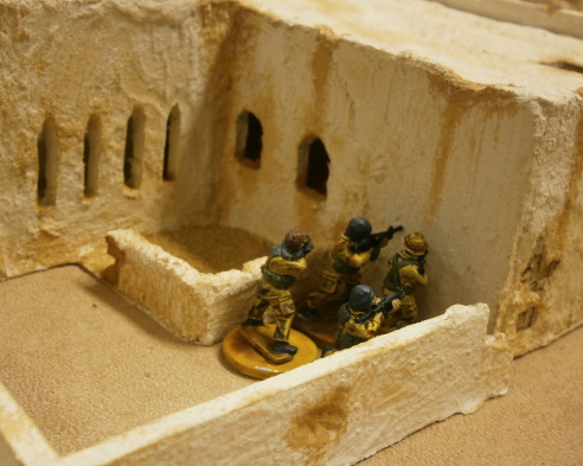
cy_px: 236
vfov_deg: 30.2
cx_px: 313
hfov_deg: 37.3
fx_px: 862
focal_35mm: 50
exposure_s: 1/30
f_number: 3.4
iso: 200
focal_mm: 8.3
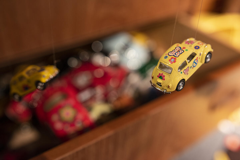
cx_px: 120
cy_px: 80
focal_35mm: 35
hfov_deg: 54.4
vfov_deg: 37.9
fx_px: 233
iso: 800
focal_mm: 35
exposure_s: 1/30
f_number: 2.5
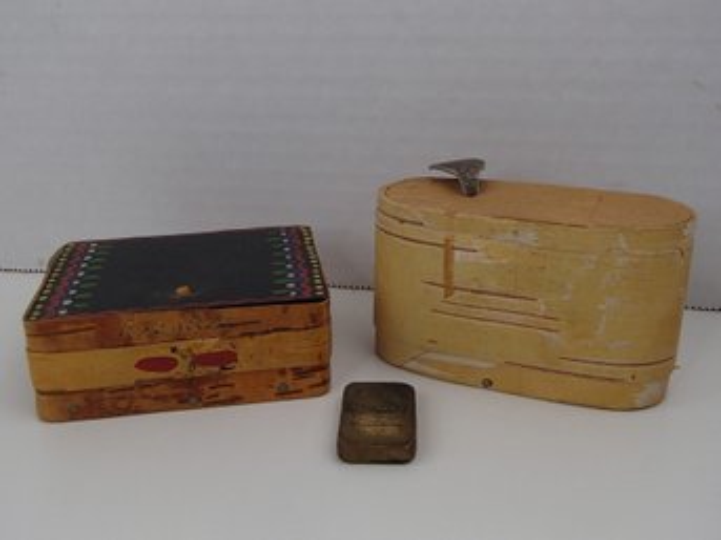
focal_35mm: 37
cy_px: 270
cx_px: 360
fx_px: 770
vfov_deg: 38.6
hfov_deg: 50.2
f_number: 4.7
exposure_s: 1/160
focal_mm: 6.64
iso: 160
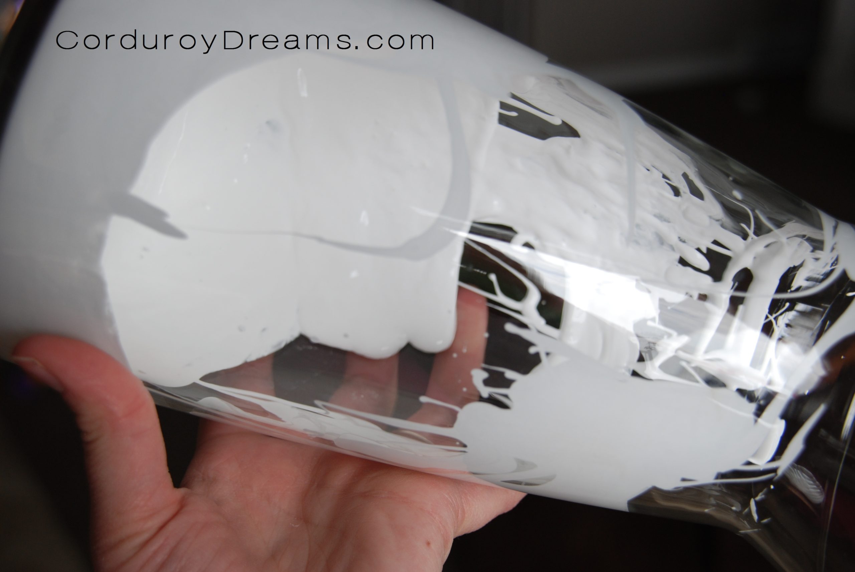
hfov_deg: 30.5
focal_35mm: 66
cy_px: 286
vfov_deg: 20.7
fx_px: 1569
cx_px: 428
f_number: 4.8
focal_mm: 44
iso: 200
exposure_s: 1/80
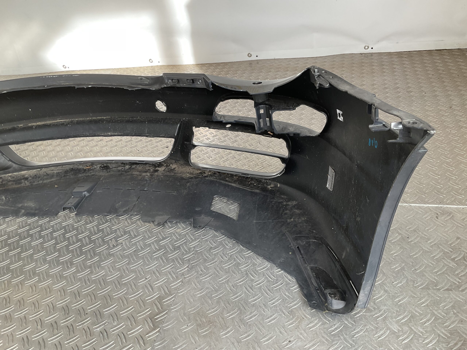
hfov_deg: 61.7
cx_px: 234
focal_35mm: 29
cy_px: 175
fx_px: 391
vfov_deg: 48.2
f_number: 1.8
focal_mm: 3
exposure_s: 1/100
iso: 25
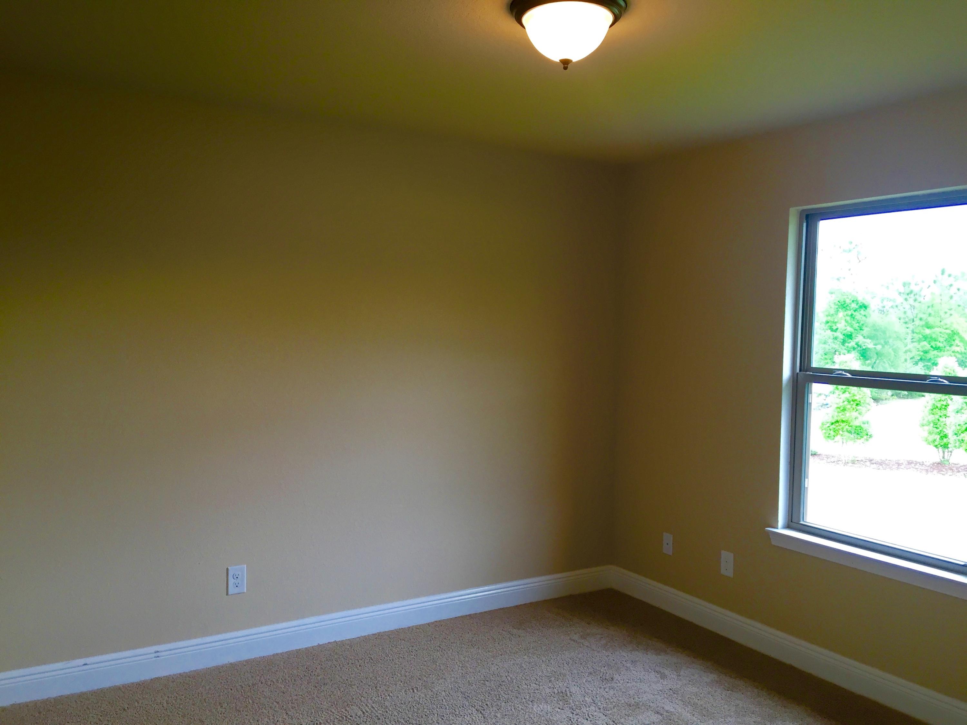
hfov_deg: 61.7
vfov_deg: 48.2
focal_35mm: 29
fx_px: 810
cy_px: 362
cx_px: 484
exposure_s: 1/30
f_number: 2.2
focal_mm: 4.15
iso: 32
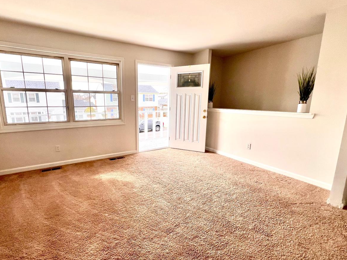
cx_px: 154
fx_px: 160
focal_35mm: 16
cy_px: 132
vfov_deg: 78.1
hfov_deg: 94.1
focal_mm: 1.57
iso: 32
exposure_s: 1/120
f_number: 1.8
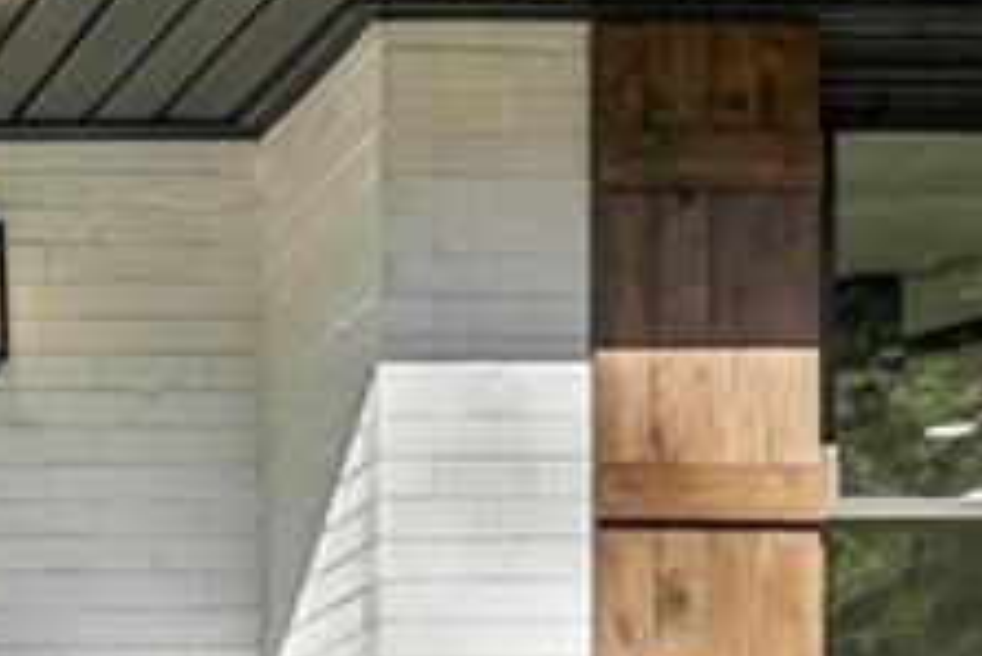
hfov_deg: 17.8
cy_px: 1222
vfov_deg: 11.5
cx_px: -132
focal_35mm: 110
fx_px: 3002
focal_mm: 24
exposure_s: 1/800
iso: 800
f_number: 8
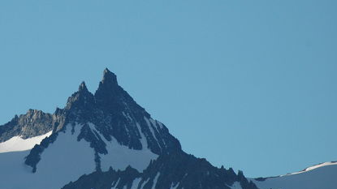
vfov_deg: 1.6
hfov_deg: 2.9
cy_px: 77
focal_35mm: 738
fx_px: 6592
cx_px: 82
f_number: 6.3
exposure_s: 1/2500
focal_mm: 300
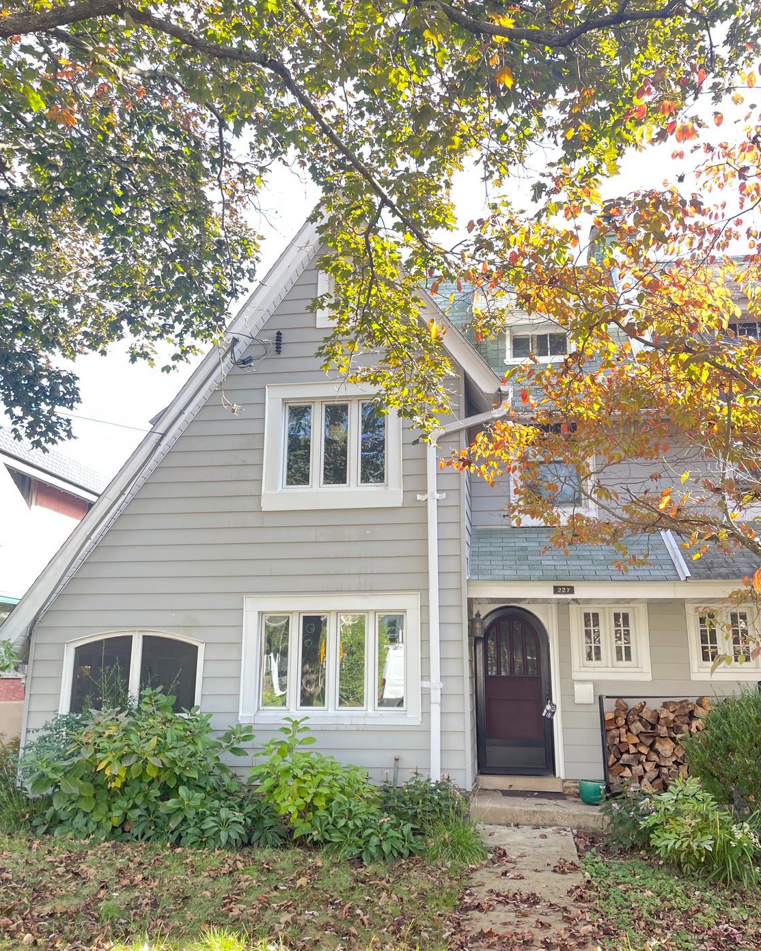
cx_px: 387
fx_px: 788
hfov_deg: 51.5
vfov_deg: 62.1
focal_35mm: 28
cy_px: 519
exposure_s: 1/121
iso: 64
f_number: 1.6
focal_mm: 4.2
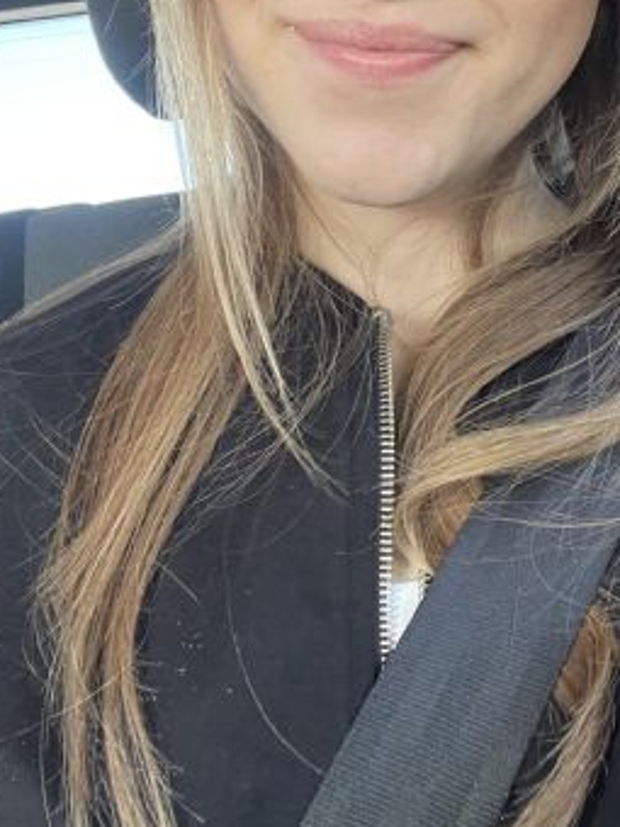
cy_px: 168
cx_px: 511
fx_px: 1266
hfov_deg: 26.9
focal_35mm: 53
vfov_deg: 35.1
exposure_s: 1/70
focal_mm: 2.71
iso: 100
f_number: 2.2
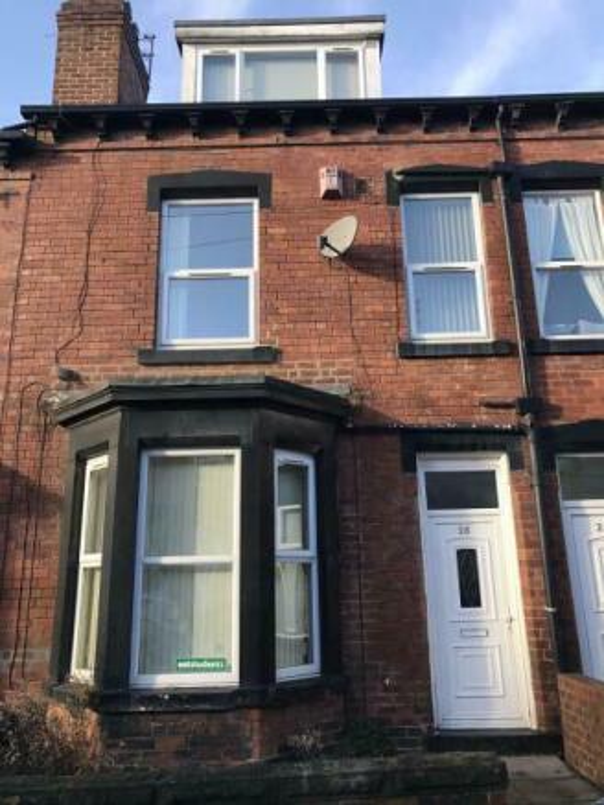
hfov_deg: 49.8
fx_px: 651
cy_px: 402
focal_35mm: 28
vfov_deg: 63.4
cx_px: 302
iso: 20
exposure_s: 1/392
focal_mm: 3.99
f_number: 1.8
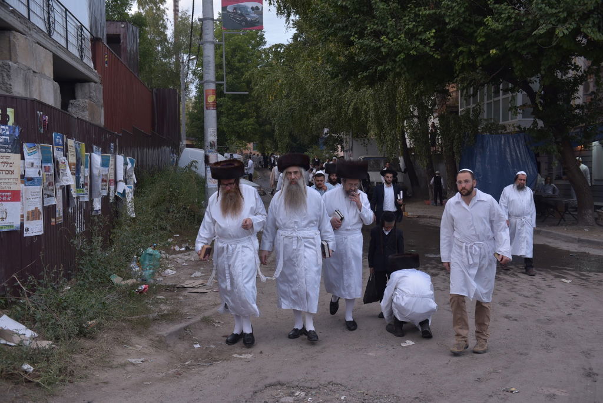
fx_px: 670
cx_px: 302
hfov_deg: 48.4
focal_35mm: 40
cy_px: 202
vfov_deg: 33.4
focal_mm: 40
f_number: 4
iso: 320
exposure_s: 1/250
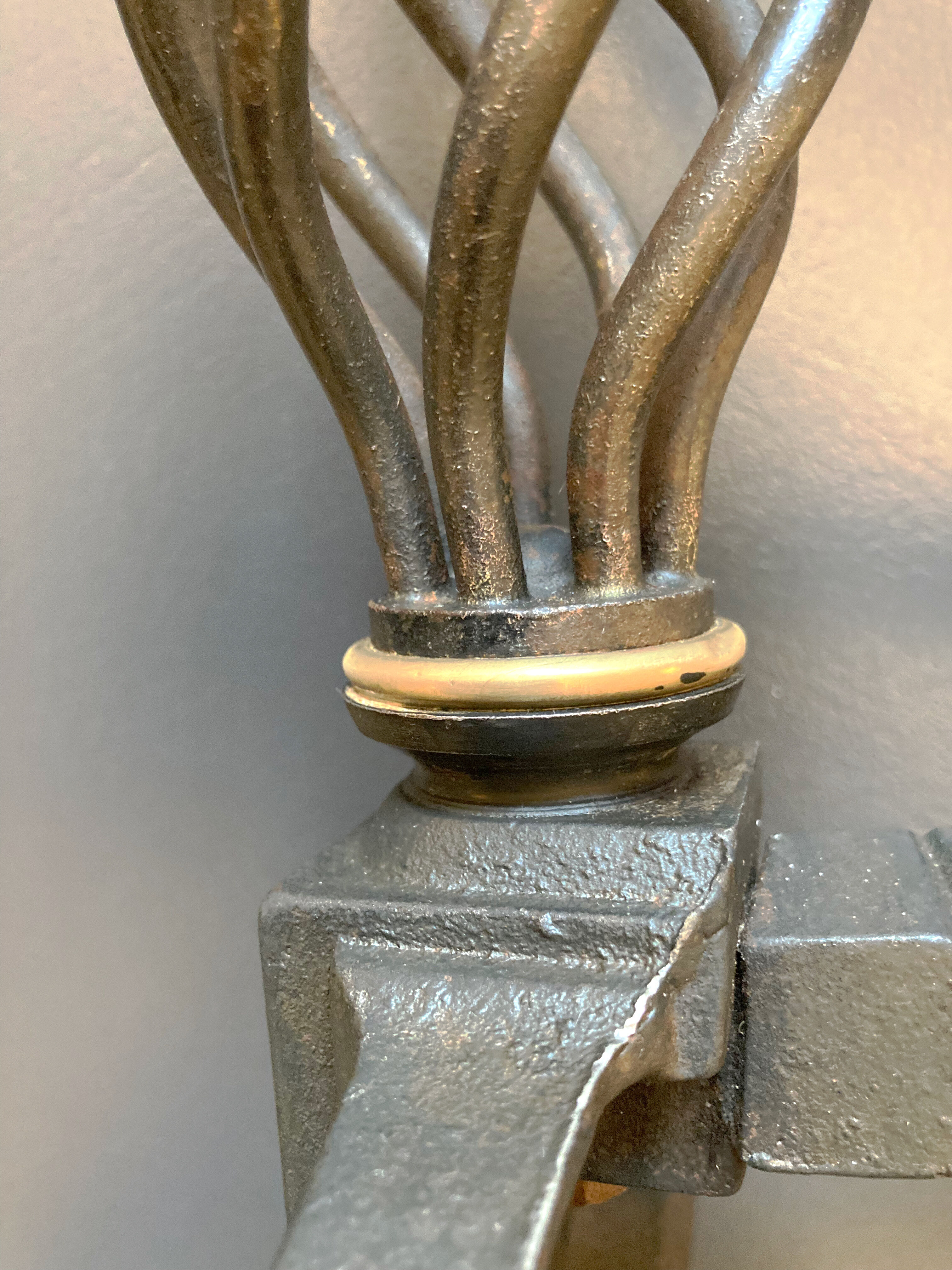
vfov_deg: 63.4
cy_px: 635
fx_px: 1027
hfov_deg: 49.7
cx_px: 476
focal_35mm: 28
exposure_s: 1/25
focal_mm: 3.99
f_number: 1.8
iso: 500
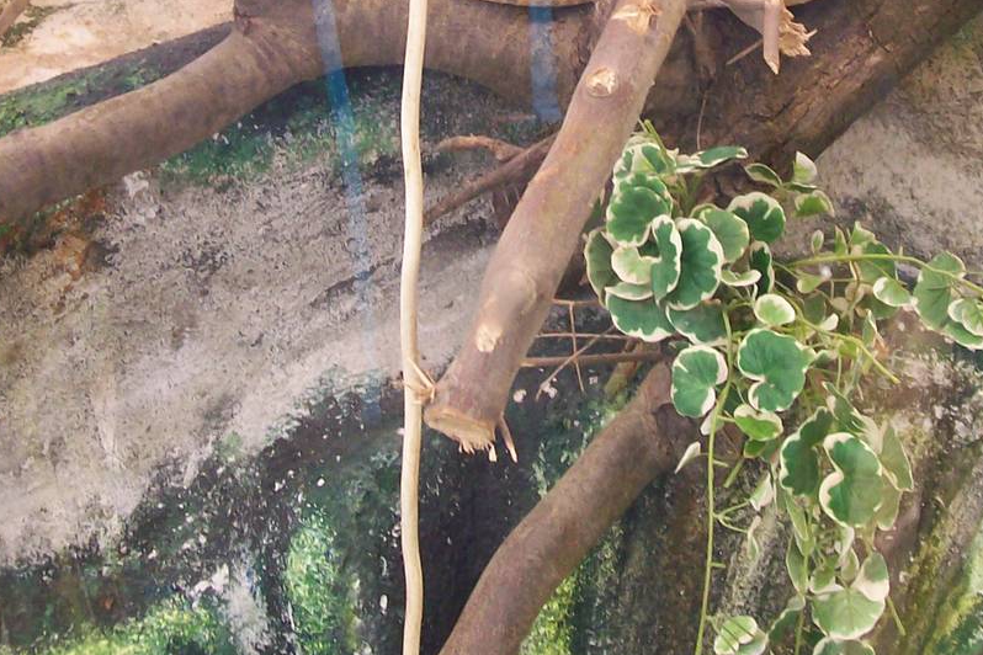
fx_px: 2048
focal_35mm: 75
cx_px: 499
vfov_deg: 17.7
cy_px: -16
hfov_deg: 27.0
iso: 80
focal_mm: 6
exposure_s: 1/78.3
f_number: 2.7
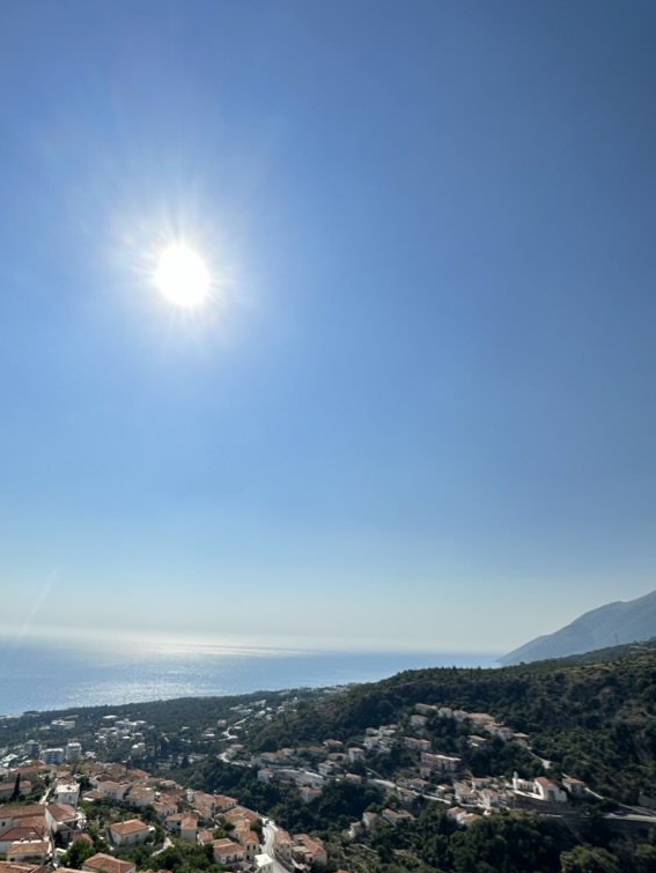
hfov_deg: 67.8
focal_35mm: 19
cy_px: 491
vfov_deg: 84.2
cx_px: 252
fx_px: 480
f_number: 2.2
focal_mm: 2.22
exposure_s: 1/3300
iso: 50
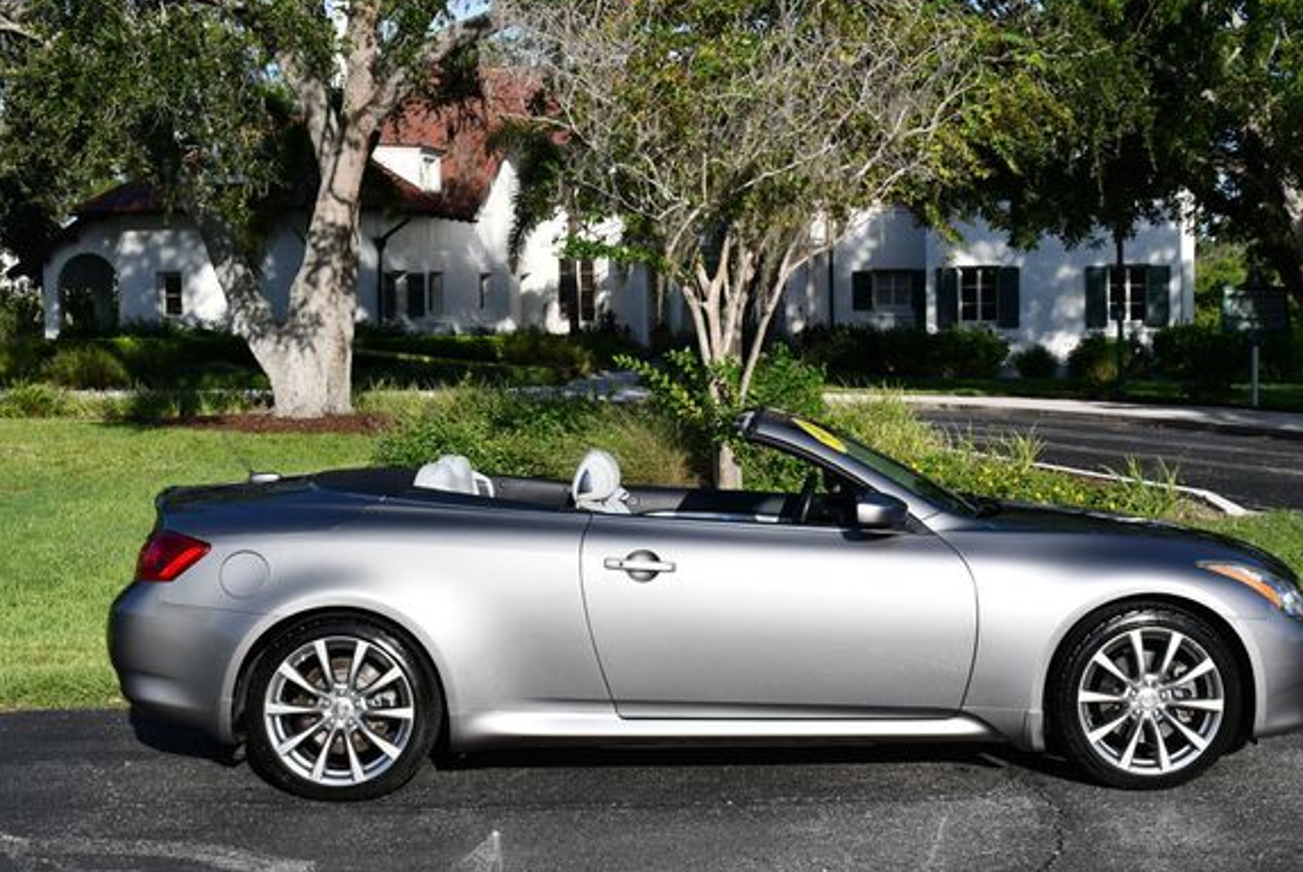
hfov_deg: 34.4
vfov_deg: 23.4
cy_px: 418
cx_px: 722
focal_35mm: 58
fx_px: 2101
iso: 100
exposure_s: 1/320
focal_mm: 26
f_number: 9
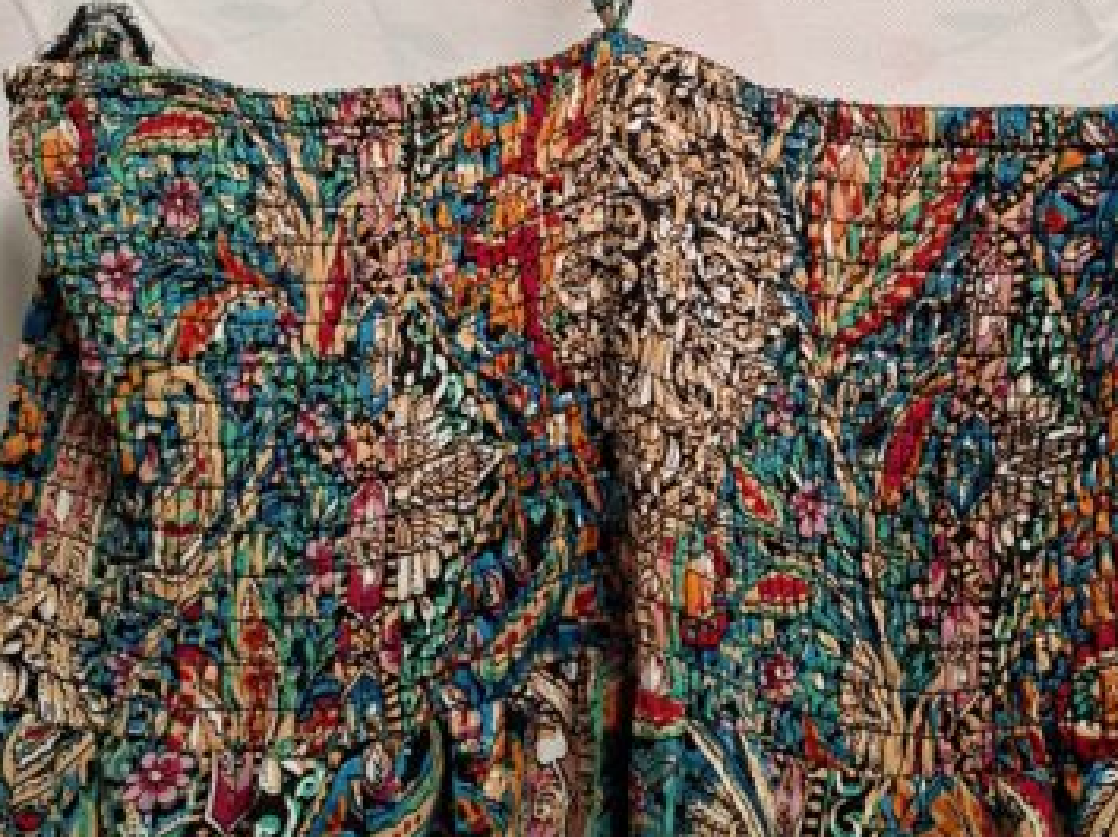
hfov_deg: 36.7
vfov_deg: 27.5
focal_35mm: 52
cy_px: 183
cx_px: 692
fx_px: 1678
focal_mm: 5.54
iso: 200
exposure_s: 1/50
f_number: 1.8
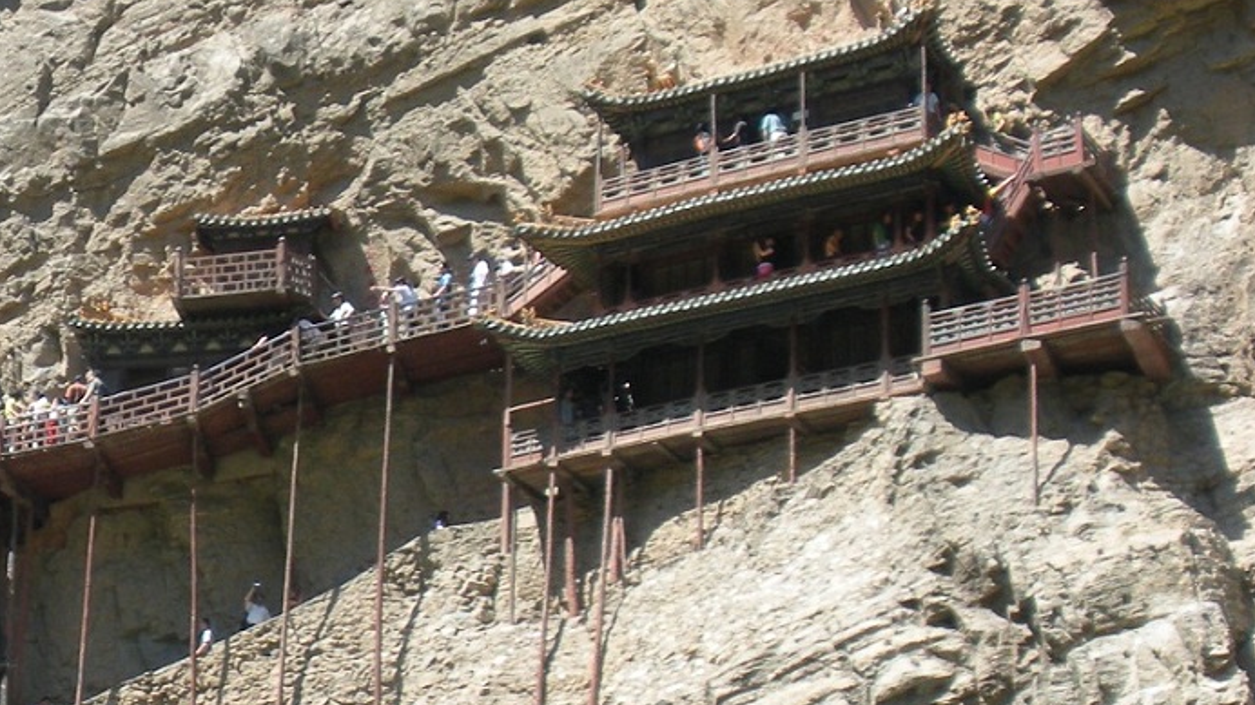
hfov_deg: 15.9
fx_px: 4359
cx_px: -181
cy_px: 571
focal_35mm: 131
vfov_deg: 9.2
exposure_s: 1/150
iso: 64
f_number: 4.4
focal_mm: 9.1
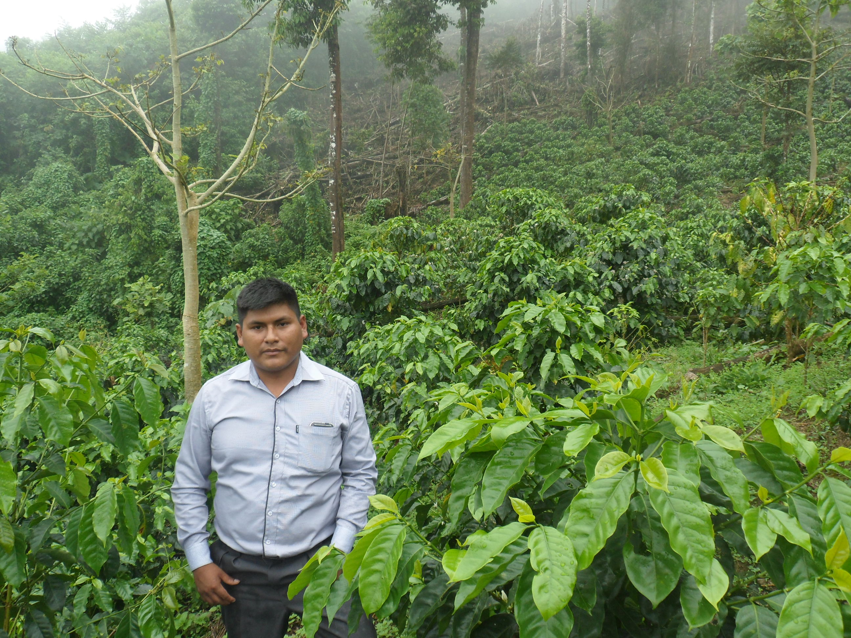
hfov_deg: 65.3
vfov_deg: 51.4
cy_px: 319
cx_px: 426
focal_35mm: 27
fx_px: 664
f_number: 3.3
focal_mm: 4.9
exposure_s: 1/180
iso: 80
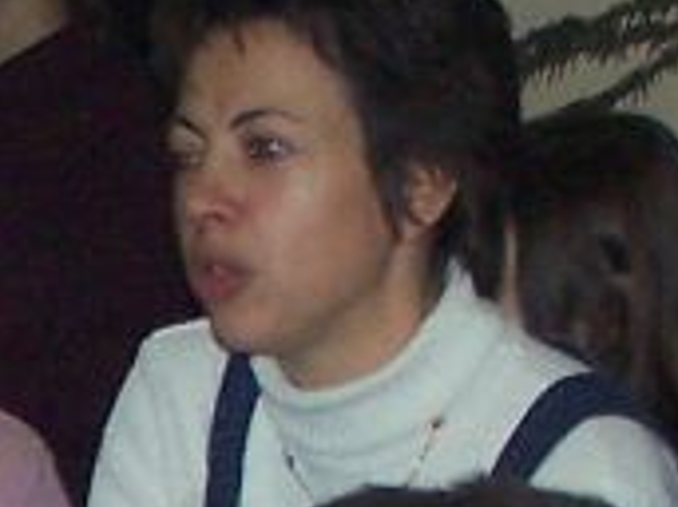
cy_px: 1260
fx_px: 9865
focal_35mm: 504
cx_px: -622
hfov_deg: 3.9
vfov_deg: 2.9
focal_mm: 11.1
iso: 140
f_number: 3.2
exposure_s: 1/60
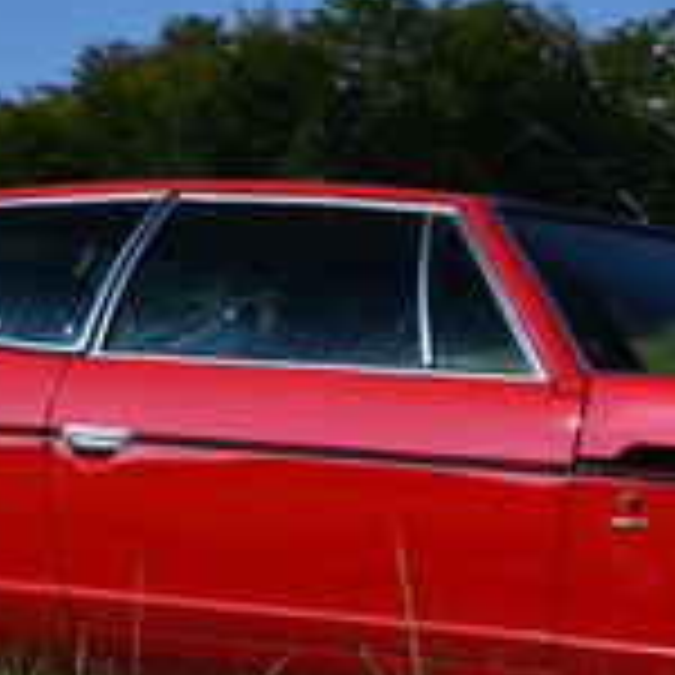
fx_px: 5383
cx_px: 702
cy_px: 117
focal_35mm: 244
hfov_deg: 7.1
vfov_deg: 7.2
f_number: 8
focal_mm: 48
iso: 200
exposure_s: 1/250
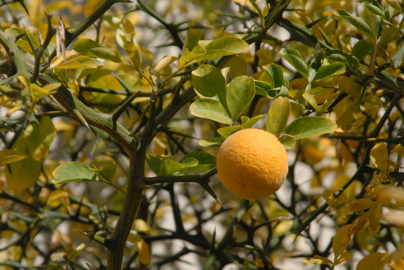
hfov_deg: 6.9
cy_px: 135
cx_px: 202
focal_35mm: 300
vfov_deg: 4.6
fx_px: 3370
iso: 400
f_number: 11
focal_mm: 200
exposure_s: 1/400
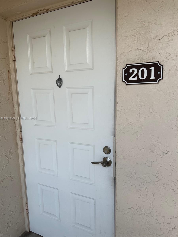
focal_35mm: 24
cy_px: 118
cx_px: 89
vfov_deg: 71.6
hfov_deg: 56.8
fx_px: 165
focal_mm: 6.86
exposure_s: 1/850
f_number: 1.78
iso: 80
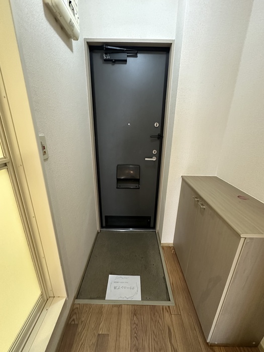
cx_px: 132
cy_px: 176
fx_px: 142
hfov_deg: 85.7
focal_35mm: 14
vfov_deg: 102.1
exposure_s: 1/50
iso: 1000
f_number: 2.2
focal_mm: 2.22
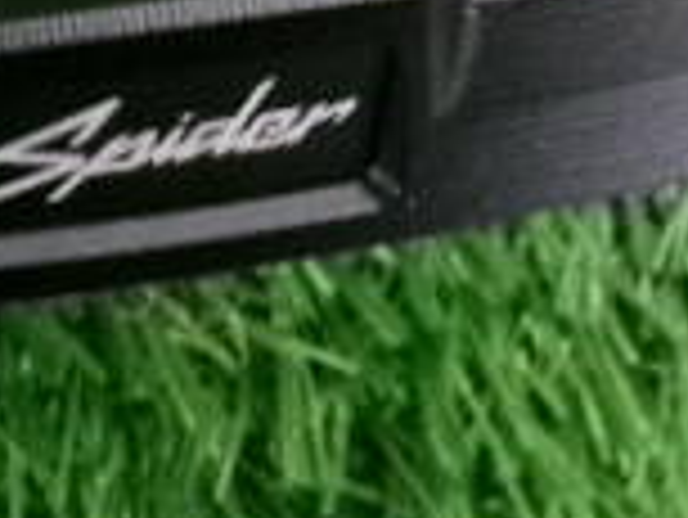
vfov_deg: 12.5
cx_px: -31
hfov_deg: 16.4
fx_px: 2327
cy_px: 9
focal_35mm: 117
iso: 800
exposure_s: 1/34
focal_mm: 5.1
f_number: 3.9
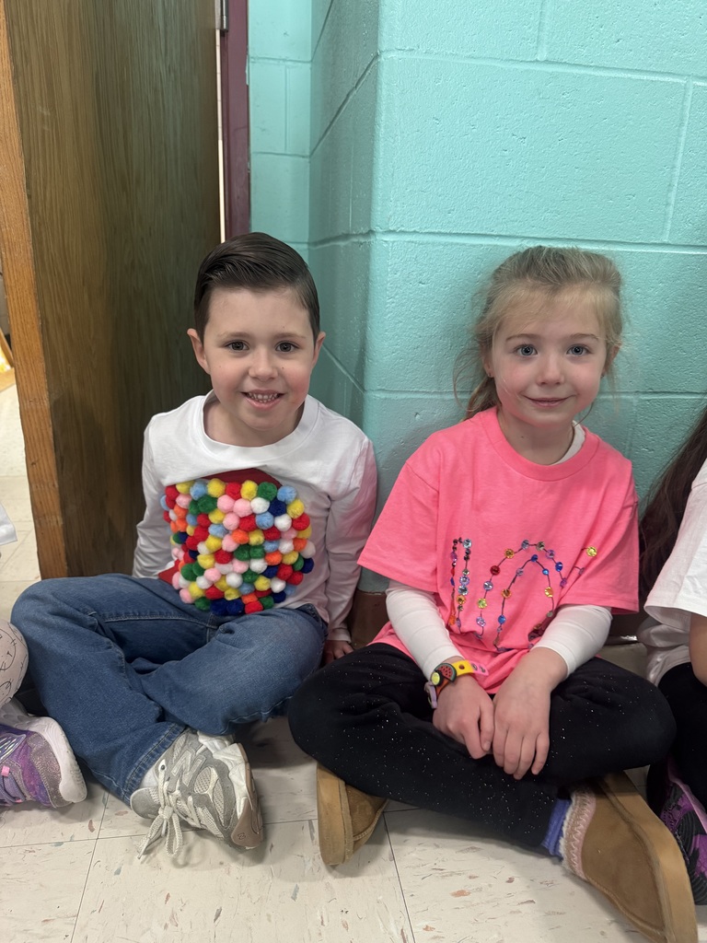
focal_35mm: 24
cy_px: 472
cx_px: 354
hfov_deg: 56.8
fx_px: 654
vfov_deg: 71.6
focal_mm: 6.76
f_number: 1.78
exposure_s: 1/60
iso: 250
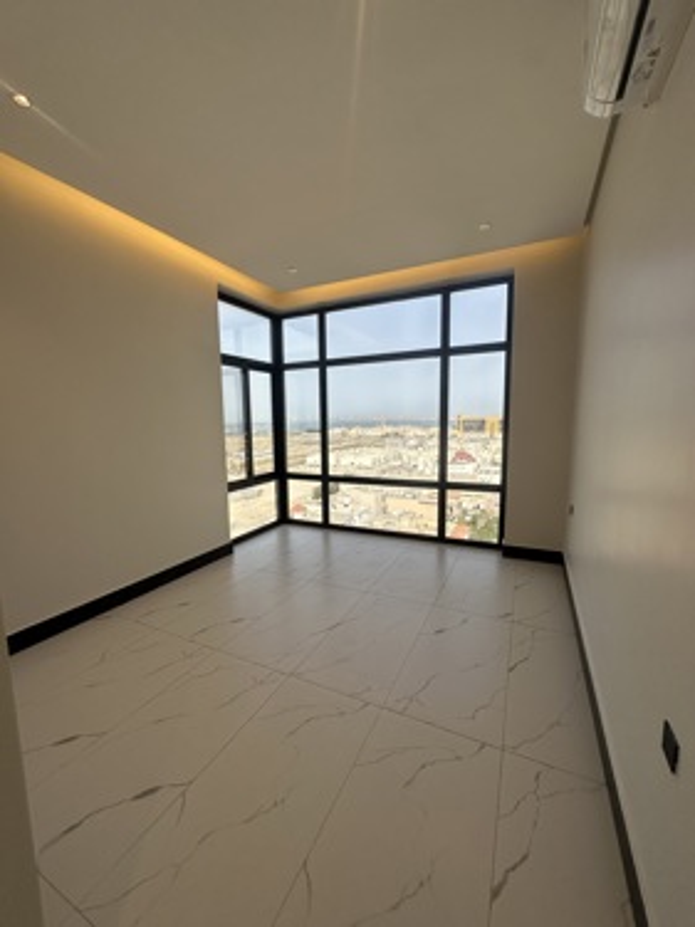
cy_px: 464
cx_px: 348
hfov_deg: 85.6
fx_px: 375
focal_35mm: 14
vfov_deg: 102.1
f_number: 2.2
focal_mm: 2.22
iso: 40
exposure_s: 1/242
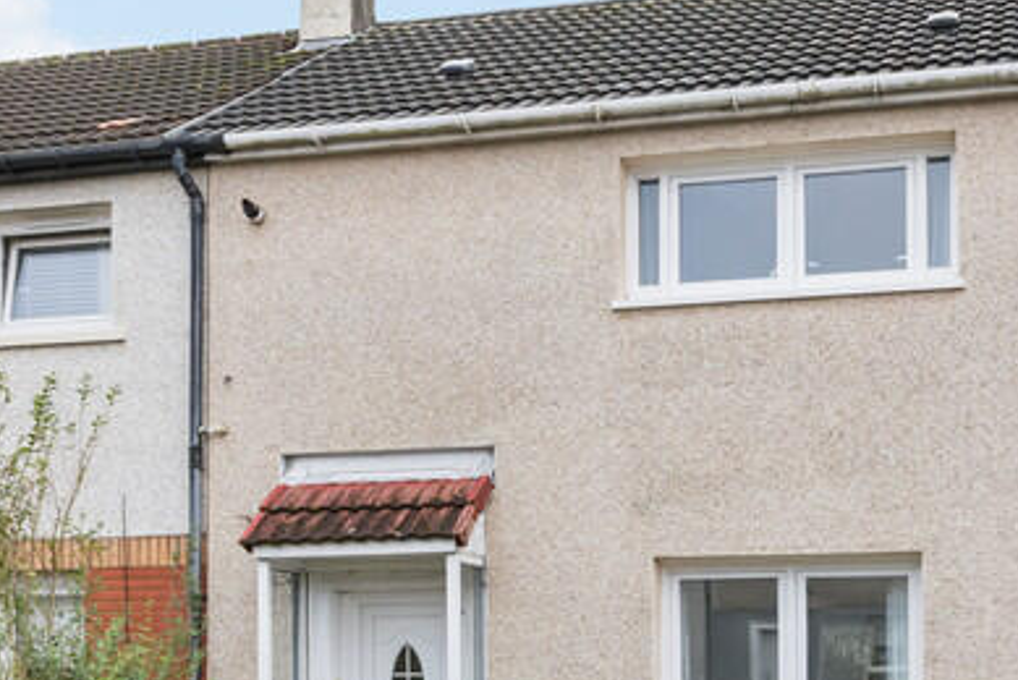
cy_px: 545
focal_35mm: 51
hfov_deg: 38.1
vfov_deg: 25.9
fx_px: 1452
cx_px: 704
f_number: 8
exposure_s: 1/80
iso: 500
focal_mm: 13
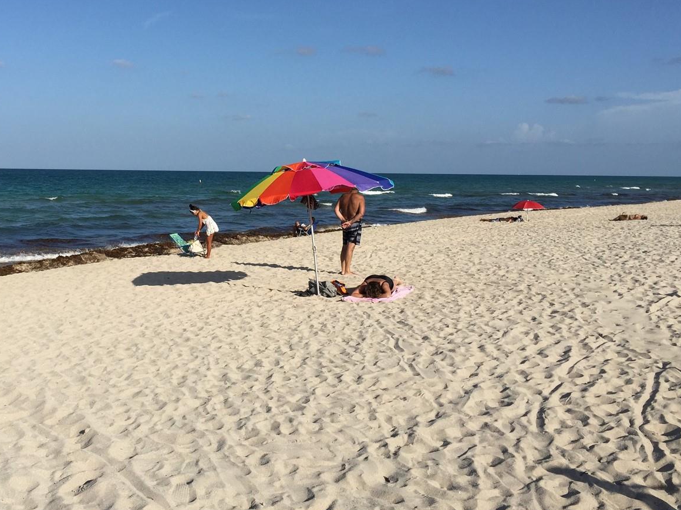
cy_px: 213
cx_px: 246
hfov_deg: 46.3
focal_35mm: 40
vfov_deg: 35.9
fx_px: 787
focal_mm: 4.15
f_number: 2.2
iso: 32
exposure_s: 1/3597
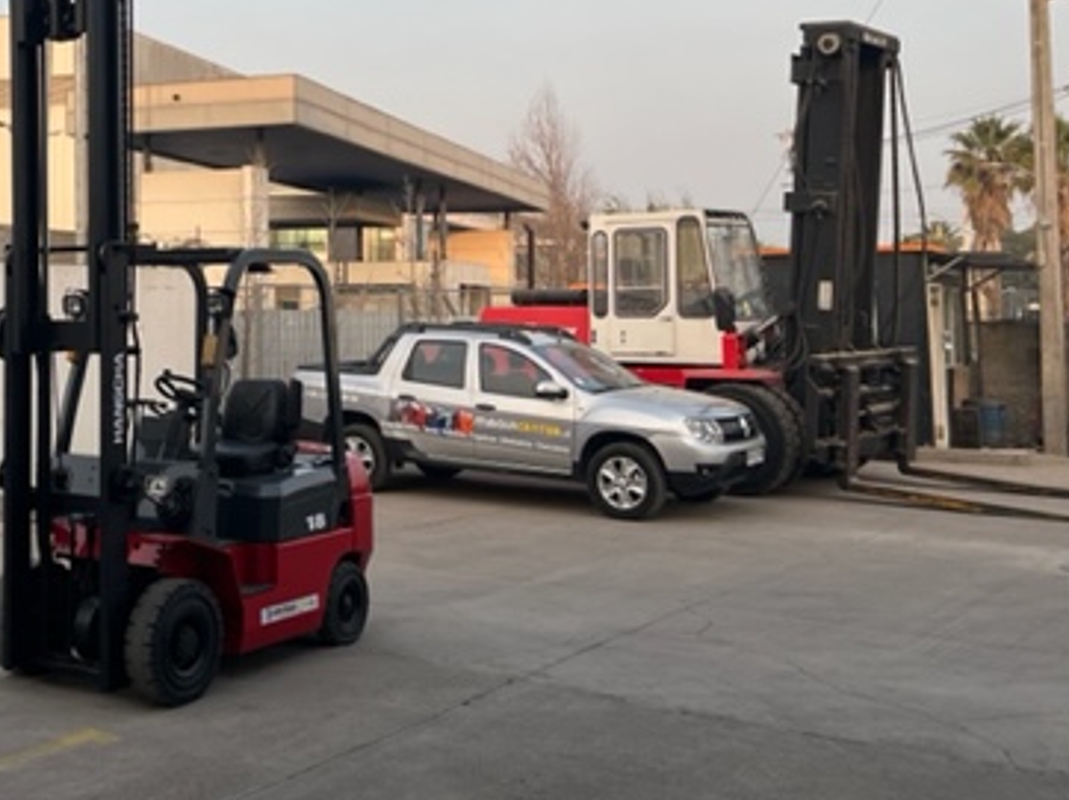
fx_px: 1420
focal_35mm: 46
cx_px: 189
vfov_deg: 31.0
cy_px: 207
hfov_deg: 39.4
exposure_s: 1/615
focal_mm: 5.1
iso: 50
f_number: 1.6
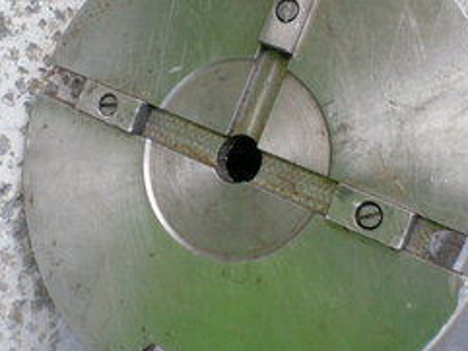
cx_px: 212
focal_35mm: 63
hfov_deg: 30.7
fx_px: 852
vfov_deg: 23.3
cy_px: 151
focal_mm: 6.3
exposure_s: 1/260
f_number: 4.6
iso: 400
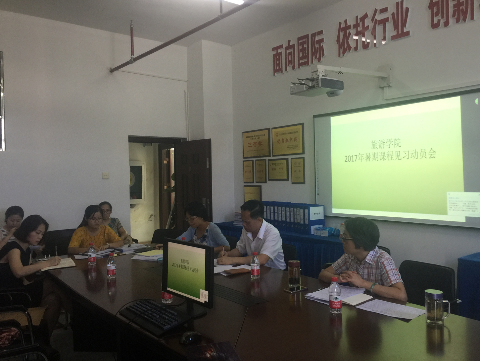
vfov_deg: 46.8
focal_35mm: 30
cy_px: 177
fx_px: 416
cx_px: 245
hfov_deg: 60.0
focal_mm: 4.15
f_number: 2.2
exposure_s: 1/33
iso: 50
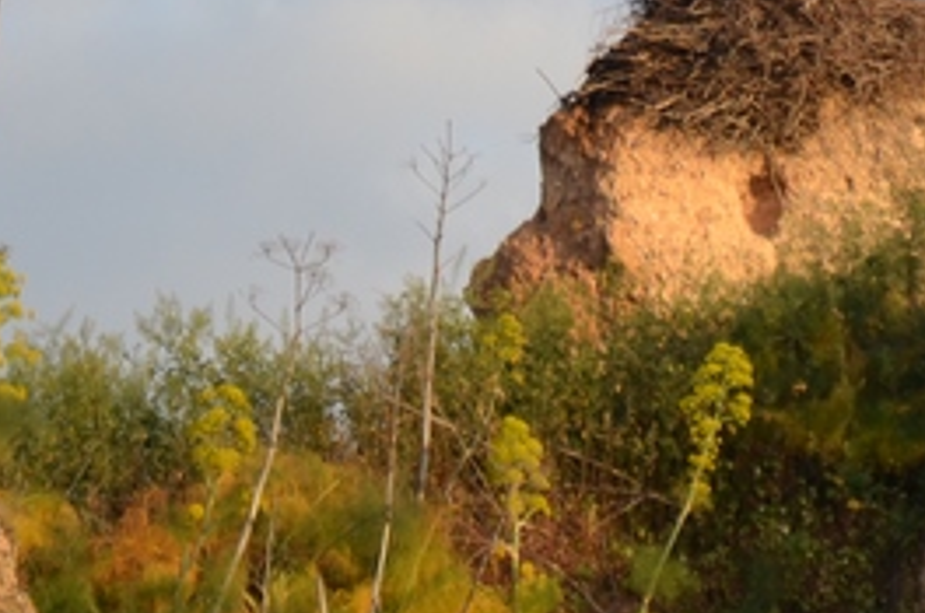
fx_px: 15695
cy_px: -242
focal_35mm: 612
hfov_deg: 3.4
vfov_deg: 2.2
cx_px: 757
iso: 400
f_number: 5.6
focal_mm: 105
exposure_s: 1/500
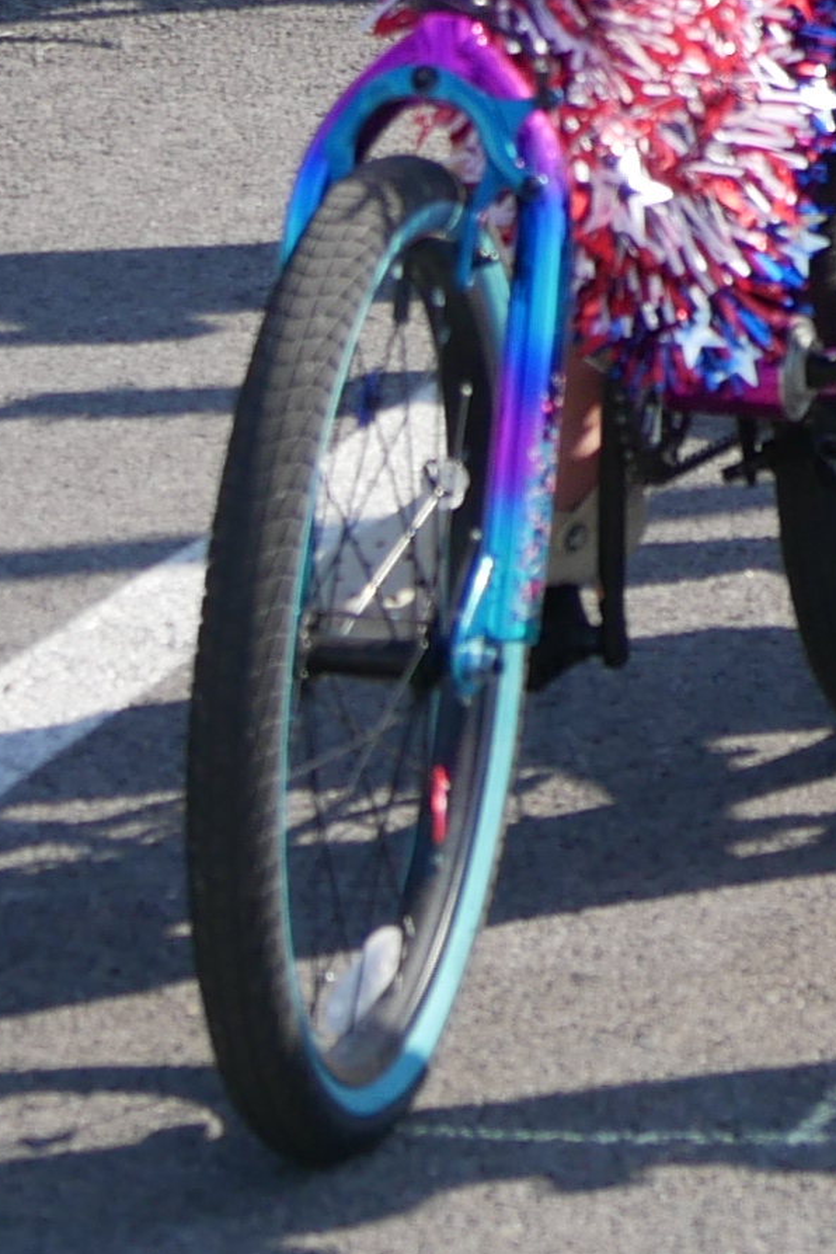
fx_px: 11912
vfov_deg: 5.9
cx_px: 2549
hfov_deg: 3.9
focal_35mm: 342
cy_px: -753
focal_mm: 32
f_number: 4.4
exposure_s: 1/640
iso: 200
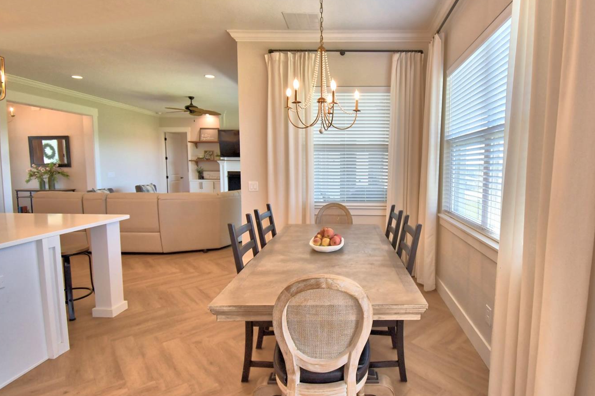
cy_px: 196
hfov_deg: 89.0
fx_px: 297
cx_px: 352
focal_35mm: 18
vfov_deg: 67.4
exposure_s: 1/125
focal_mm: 10
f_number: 4.5
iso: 320
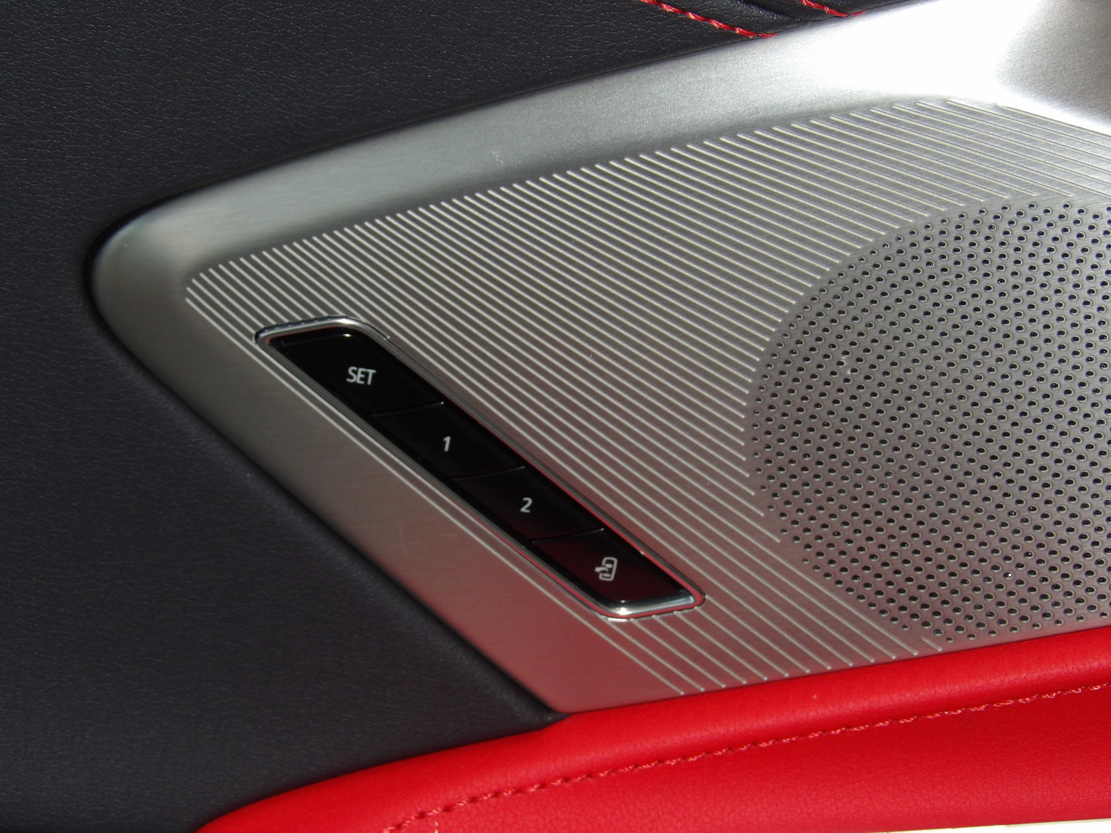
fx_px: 4590
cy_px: 416
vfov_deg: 10.4
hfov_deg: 13.8
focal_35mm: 143
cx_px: 556
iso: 200
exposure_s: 1/89
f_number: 4.3
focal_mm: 25.6
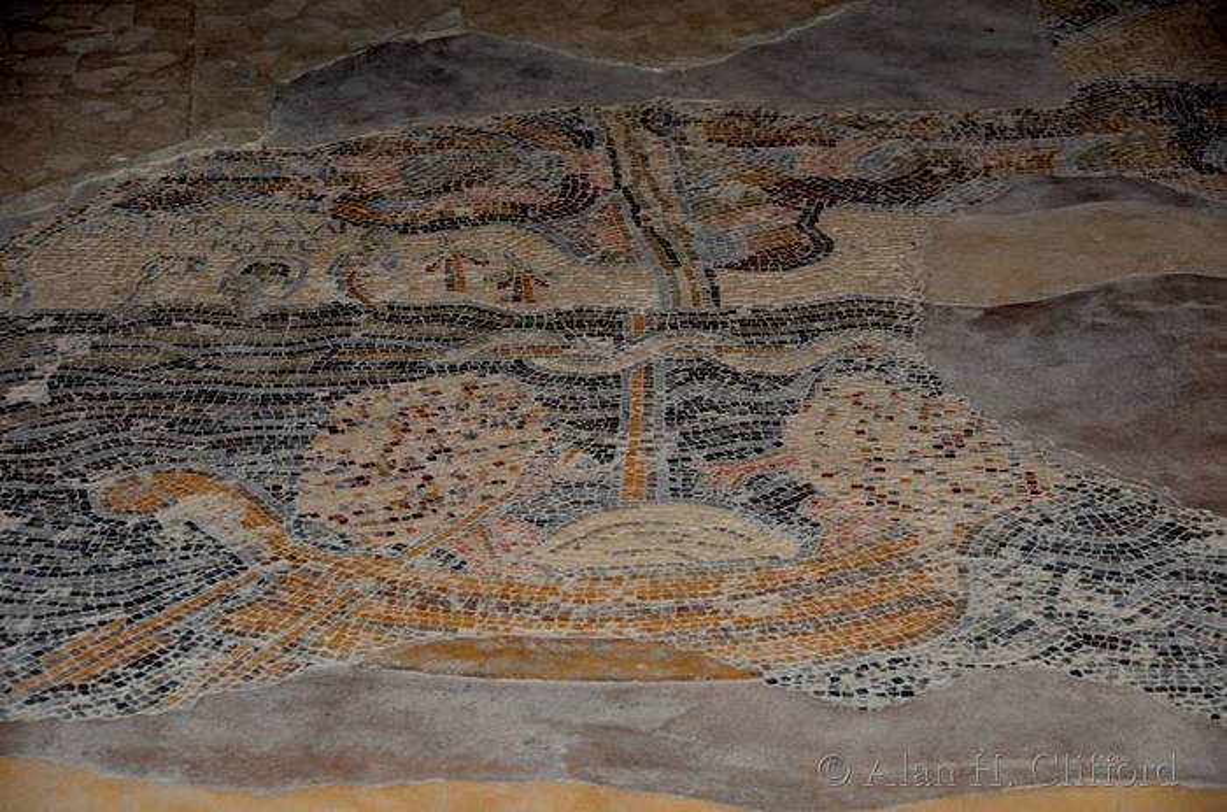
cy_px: 406
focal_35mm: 112
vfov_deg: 12.1
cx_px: 614
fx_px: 3825
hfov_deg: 18.2
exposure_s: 1/100
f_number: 5
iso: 100
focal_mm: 75
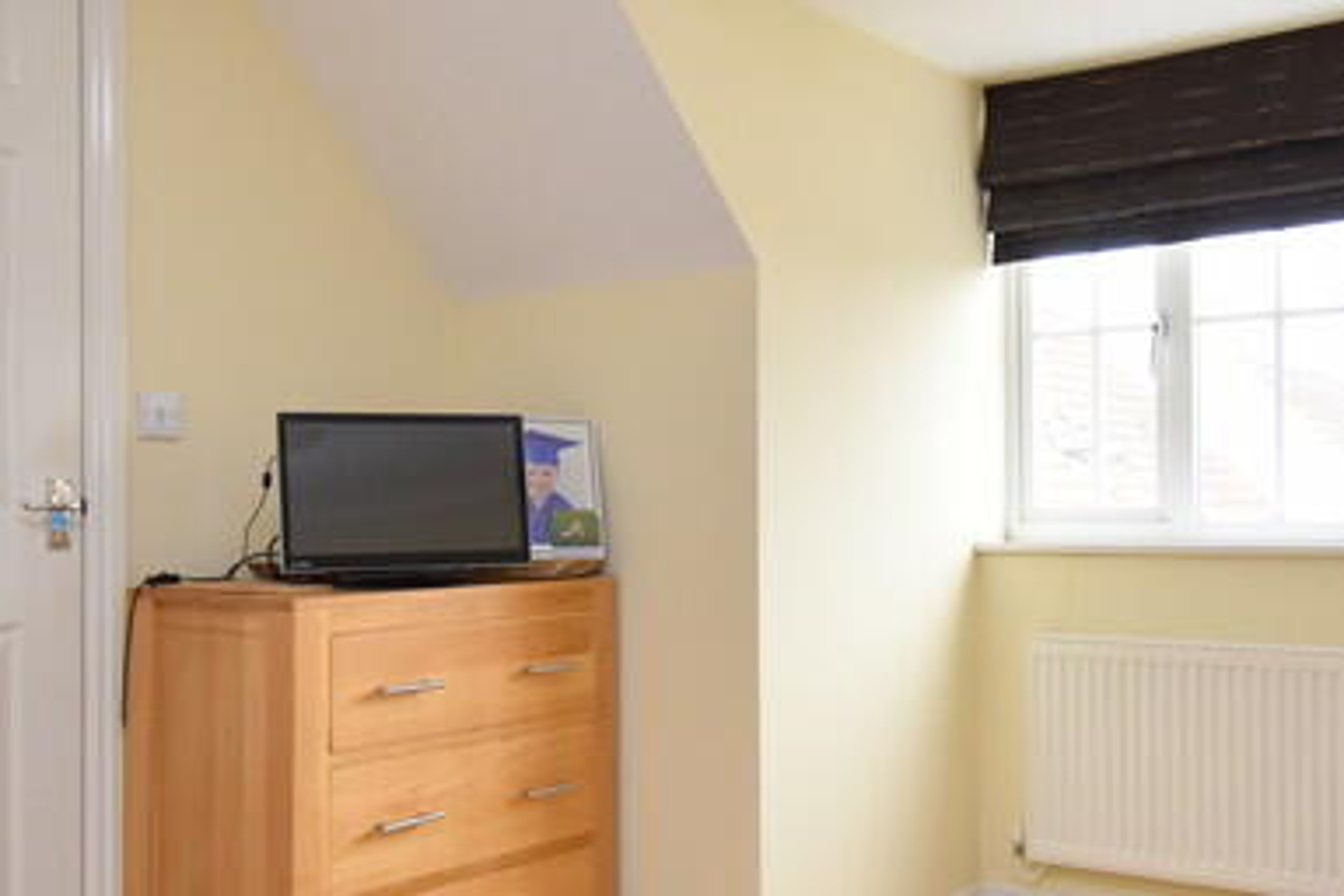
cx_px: 724
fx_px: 1493
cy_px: 523
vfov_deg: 33.3
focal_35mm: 40
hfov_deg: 48.4
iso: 640
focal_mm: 10
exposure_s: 1/200
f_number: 5
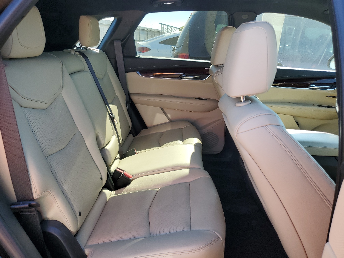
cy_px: 129
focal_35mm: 26
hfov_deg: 67.3
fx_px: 258
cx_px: 172
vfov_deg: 53.1
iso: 50
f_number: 1.5
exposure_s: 1/278
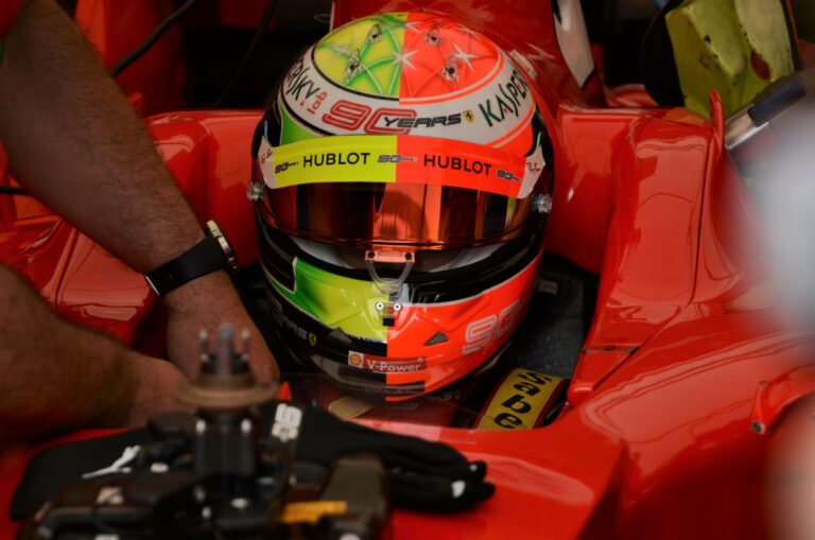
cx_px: 408
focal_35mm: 202
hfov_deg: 10.2
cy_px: 270
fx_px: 4576
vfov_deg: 6.8
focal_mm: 135
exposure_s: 1/750
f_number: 6
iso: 450
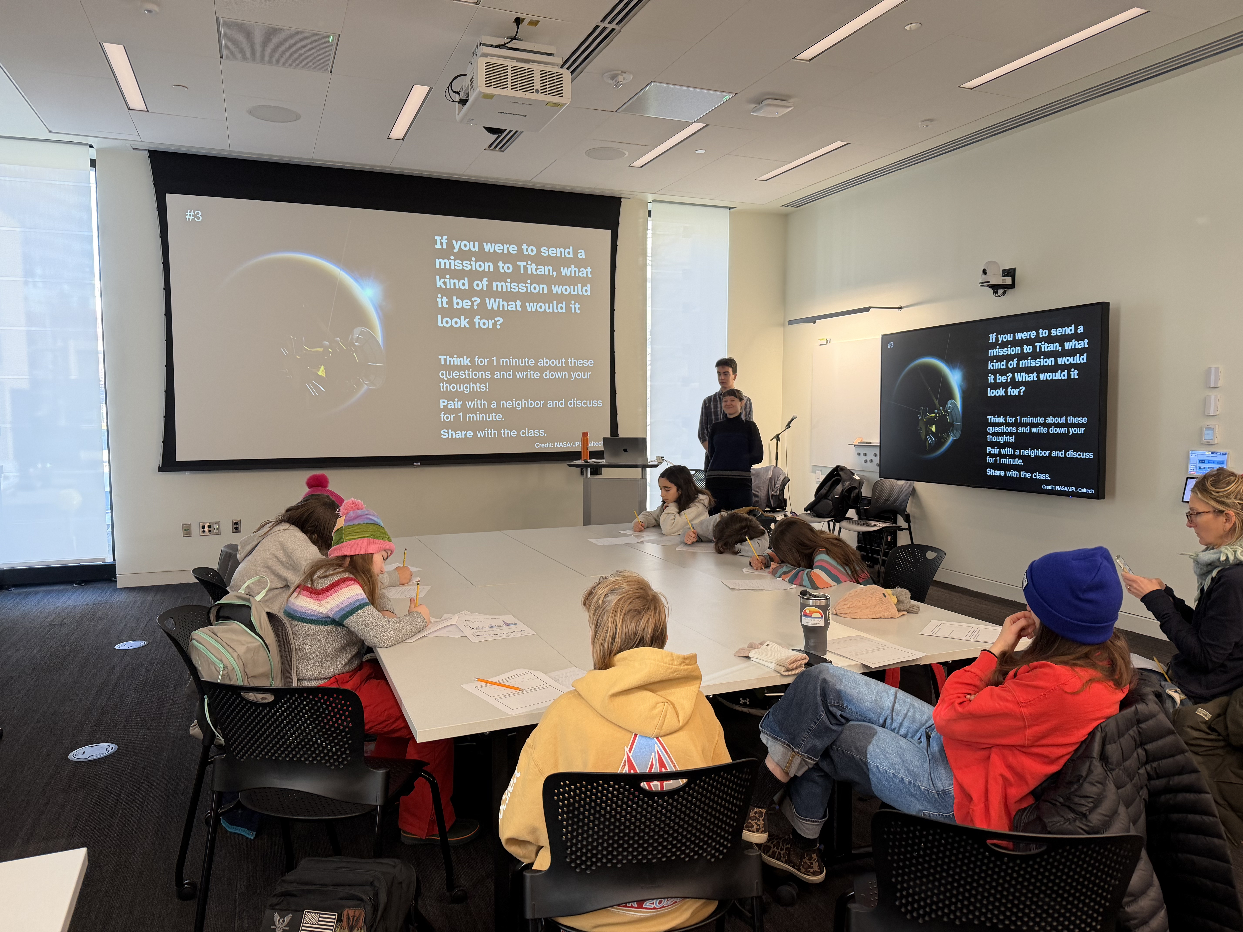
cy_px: 466
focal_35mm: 24
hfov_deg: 71.6
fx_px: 862
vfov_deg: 56.8
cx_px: 622
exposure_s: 1/60
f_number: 1.78
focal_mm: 6.76
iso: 125
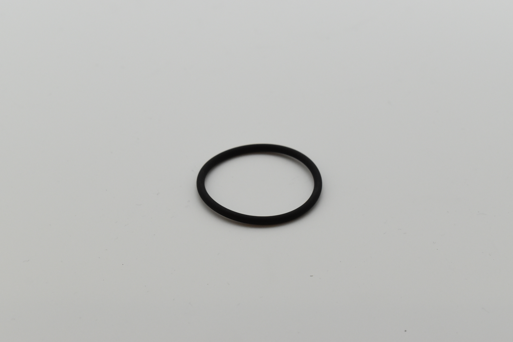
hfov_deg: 24.6
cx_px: 256
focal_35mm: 82
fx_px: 1176
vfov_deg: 16.6
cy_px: 171
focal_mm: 55
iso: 1600
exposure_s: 1/1600
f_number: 8
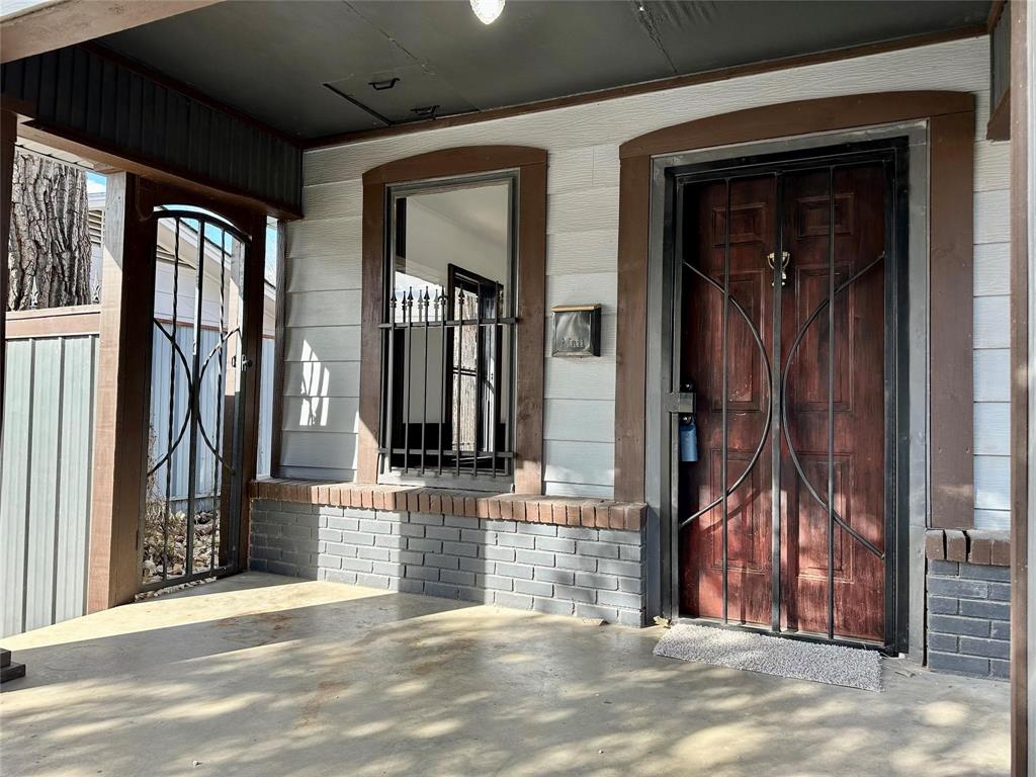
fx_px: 718
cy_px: 388
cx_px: 518
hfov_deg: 71.6
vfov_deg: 56.8
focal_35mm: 24
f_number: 1.78
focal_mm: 6.86
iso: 80
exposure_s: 1/446
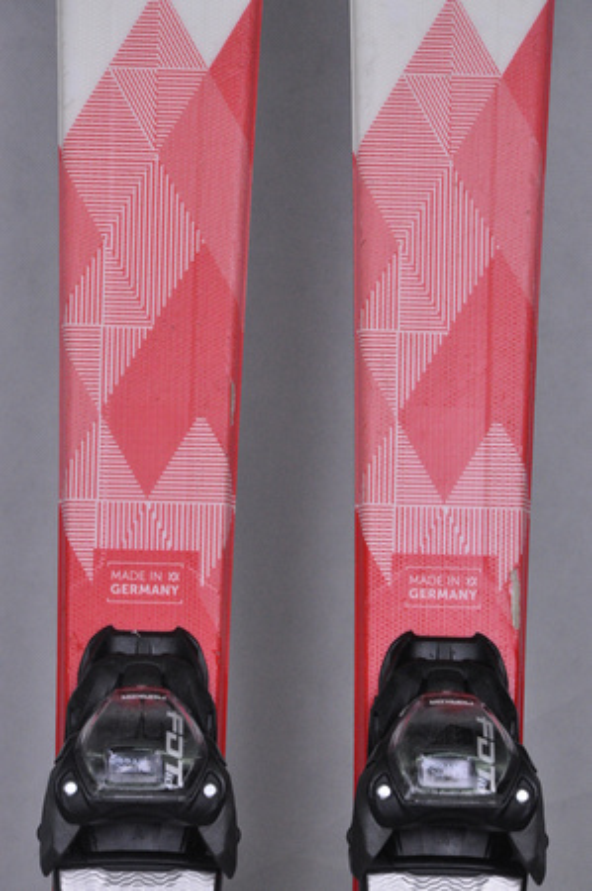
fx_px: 3894
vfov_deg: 13.1
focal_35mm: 158
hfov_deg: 8.7
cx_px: 296
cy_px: 446
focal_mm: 105
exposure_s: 1/125
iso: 3200
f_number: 9.5
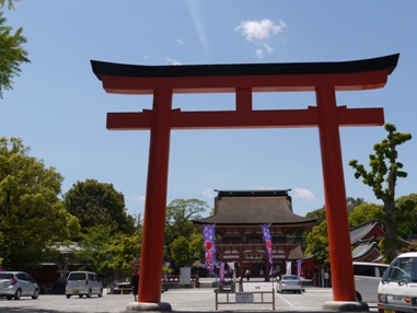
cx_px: 228
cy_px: 176
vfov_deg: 35.9
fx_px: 482
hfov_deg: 46.7
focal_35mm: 40
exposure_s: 1/400
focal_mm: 17
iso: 100
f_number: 8
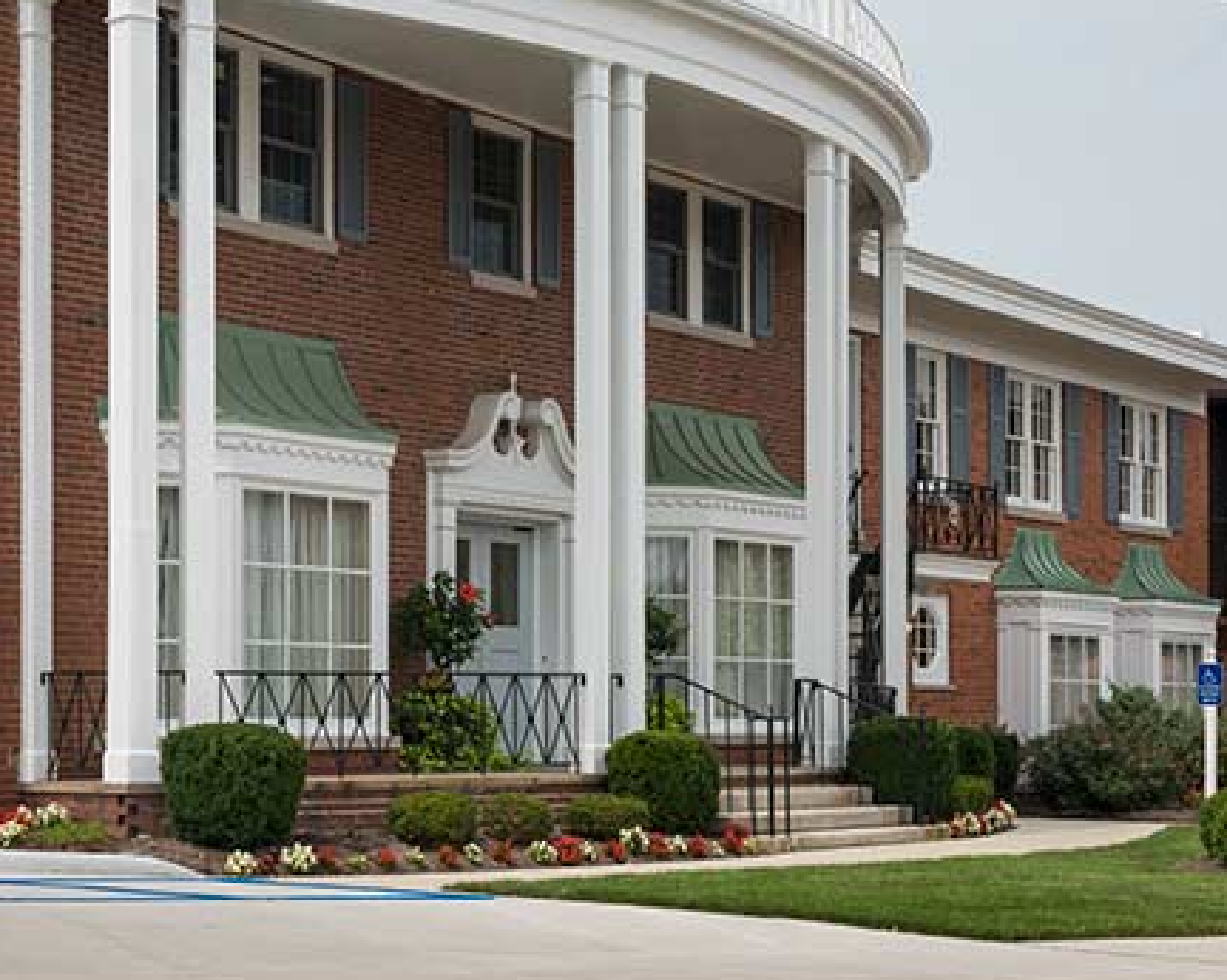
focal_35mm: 75
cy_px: 366
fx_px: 2722
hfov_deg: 25.4
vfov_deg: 20.4
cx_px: 673
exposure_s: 1/400
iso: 400
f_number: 18
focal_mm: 46
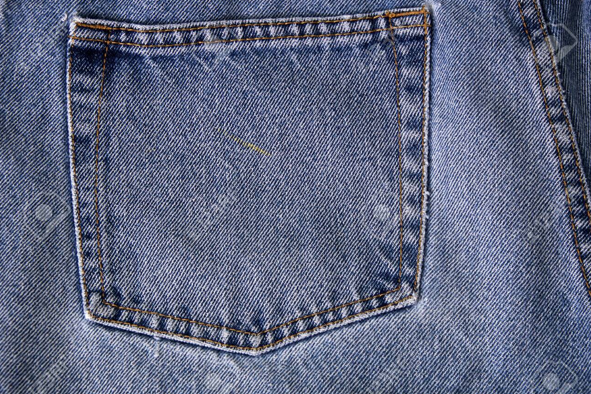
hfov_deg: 22.4
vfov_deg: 15.0
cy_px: 196
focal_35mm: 91
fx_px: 1494
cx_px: 296
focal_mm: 60
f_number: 11
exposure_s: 1/60
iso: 100
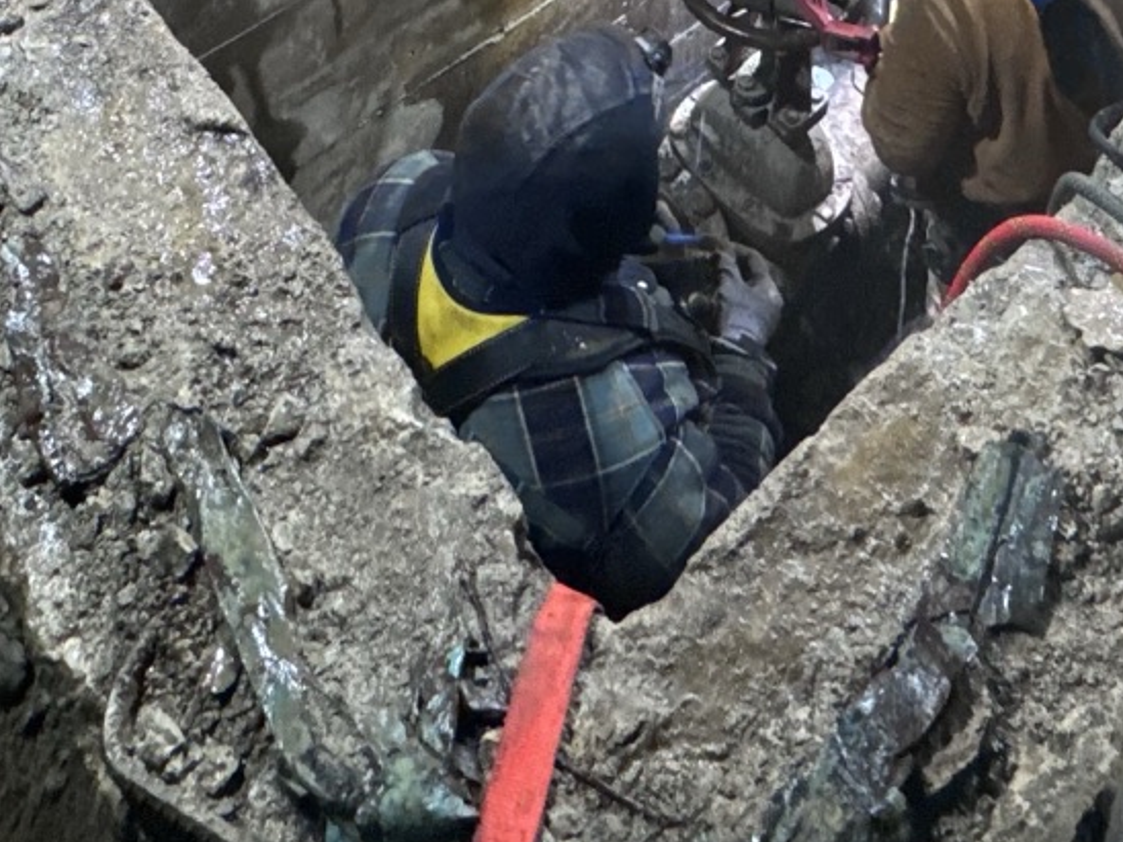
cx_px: 693
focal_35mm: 46
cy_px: -473
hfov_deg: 41.0
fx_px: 1492
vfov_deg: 23.8
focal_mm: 2.22
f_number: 2.2
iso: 250
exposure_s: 1/50
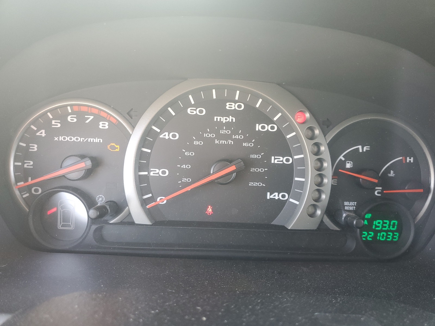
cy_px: 163
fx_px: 327
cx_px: 218
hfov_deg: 67.3
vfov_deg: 53.1
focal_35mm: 26
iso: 88
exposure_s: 1/60.2
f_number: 1.5
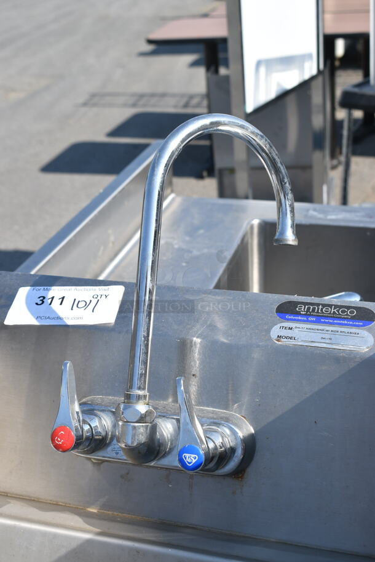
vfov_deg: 38.9
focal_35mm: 51
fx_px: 796
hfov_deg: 26.5
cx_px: 188
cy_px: 281
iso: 100
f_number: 8
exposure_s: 1/250
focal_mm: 34
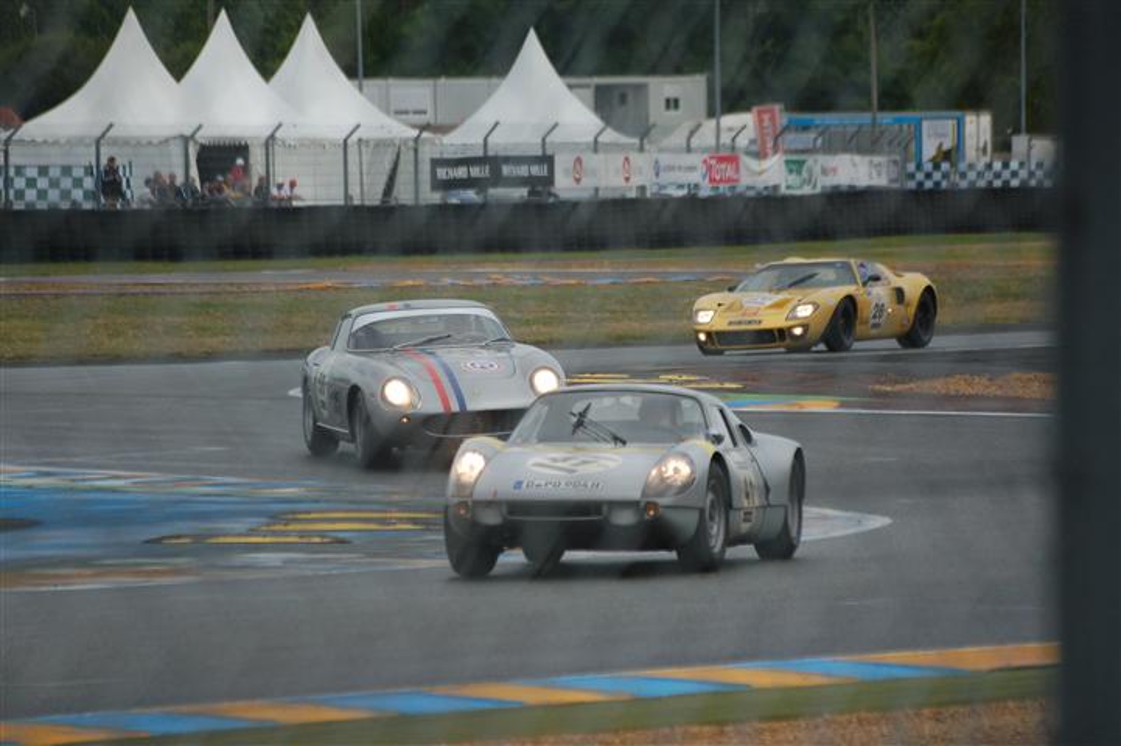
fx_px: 10271
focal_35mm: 330
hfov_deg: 6.2
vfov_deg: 4.2
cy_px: 373
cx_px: 560
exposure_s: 1/2000
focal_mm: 220
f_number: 5.6
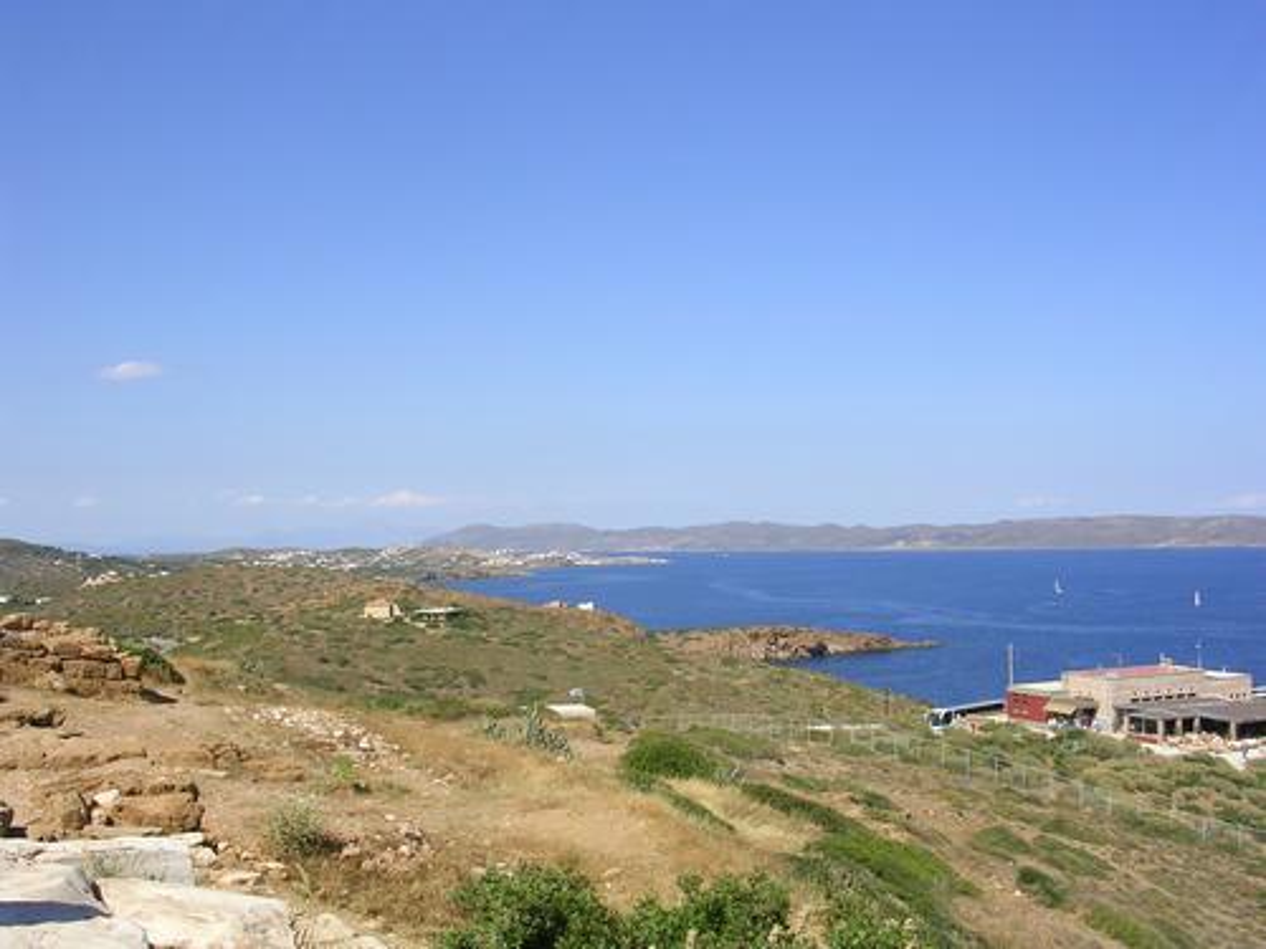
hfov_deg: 49.0
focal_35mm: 38
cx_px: 633
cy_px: 474
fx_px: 1390
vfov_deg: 37.7
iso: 50
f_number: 5.6
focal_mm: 5.8
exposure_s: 1/325
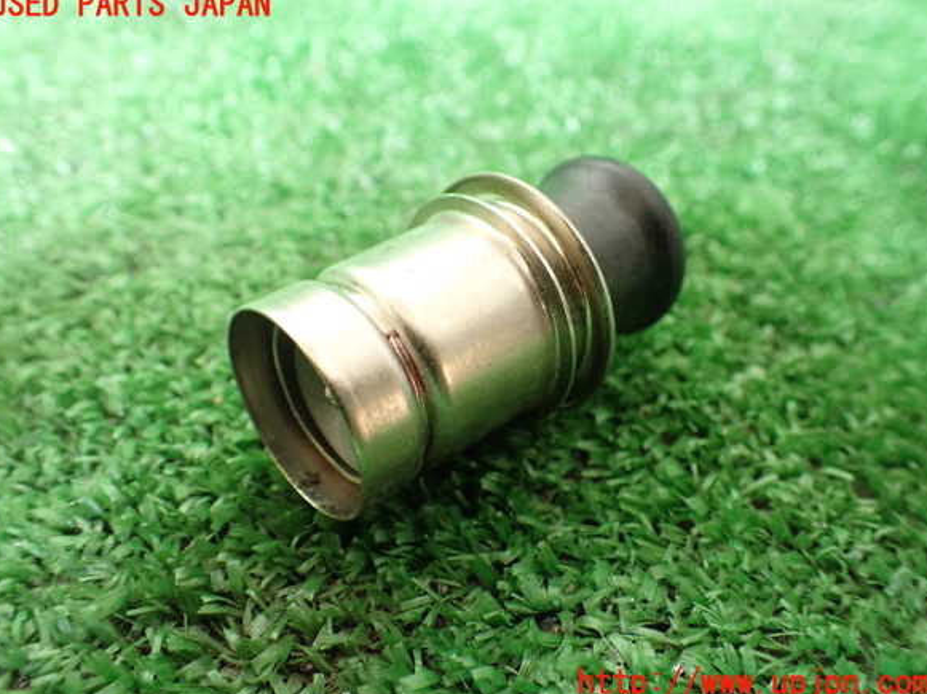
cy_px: 345
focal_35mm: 31
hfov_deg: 58.4
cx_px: 460
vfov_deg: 45.4
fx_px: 830
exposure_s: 1/60
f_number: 2.3
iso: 800
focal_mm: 5.4
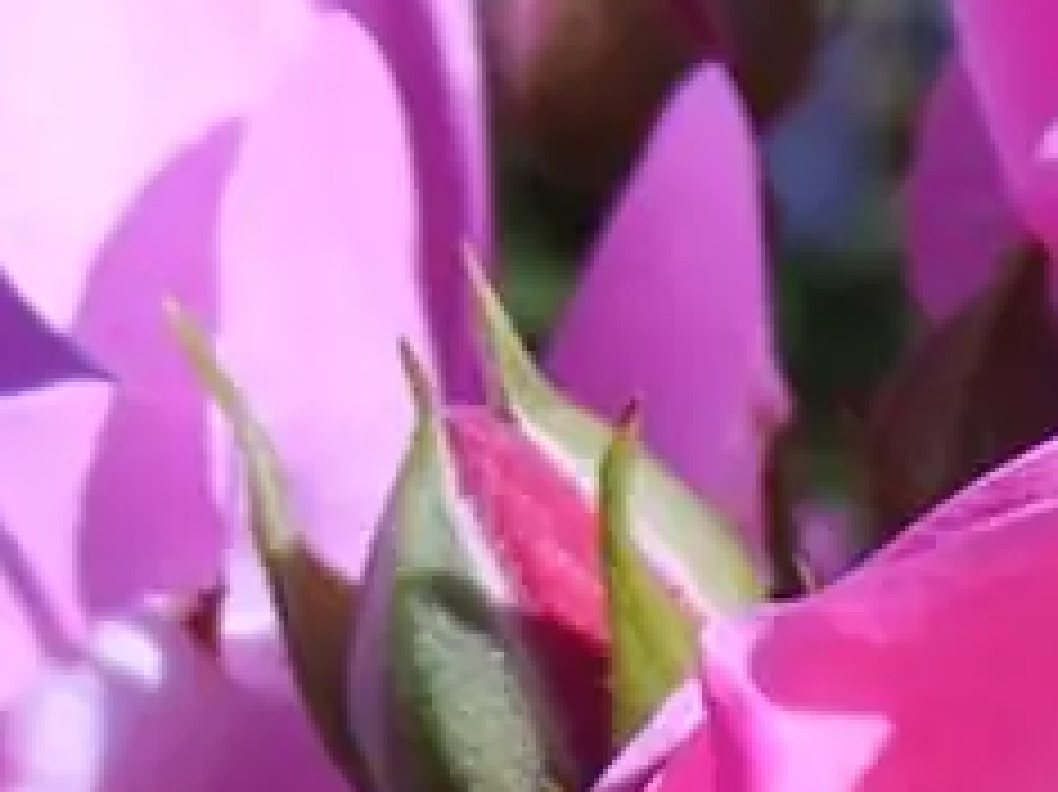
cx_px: 1549
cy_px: 1674
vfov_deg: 7.9
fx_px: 5468
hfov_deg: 10.7
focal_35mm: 179
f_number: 2.8
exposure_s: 1/1000
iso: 50
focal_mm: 5.8
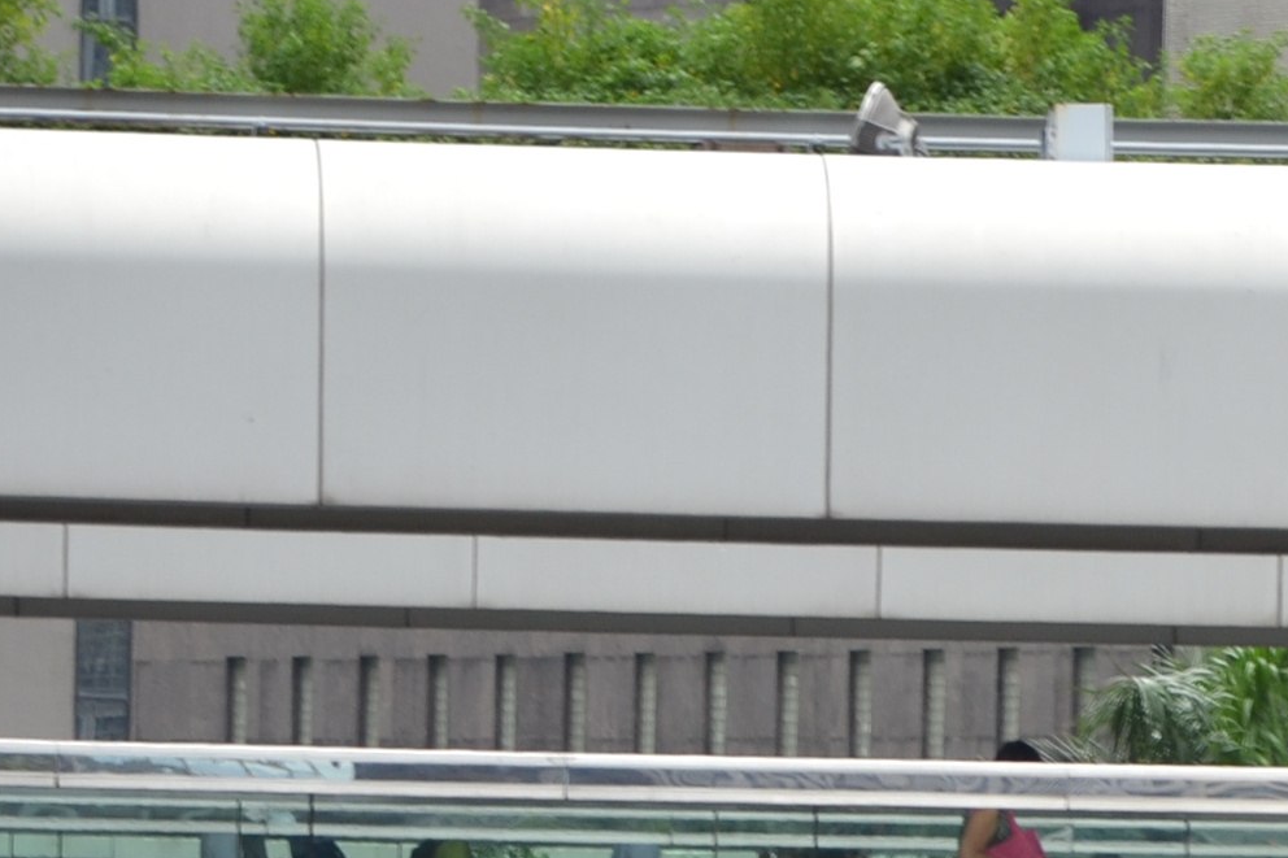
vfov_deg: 2.5
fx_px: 19628
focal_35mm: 549
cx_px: 1235
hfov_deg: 3.8
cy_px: 1401
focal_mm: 105
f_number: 5.6
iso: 200
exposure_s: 1/200
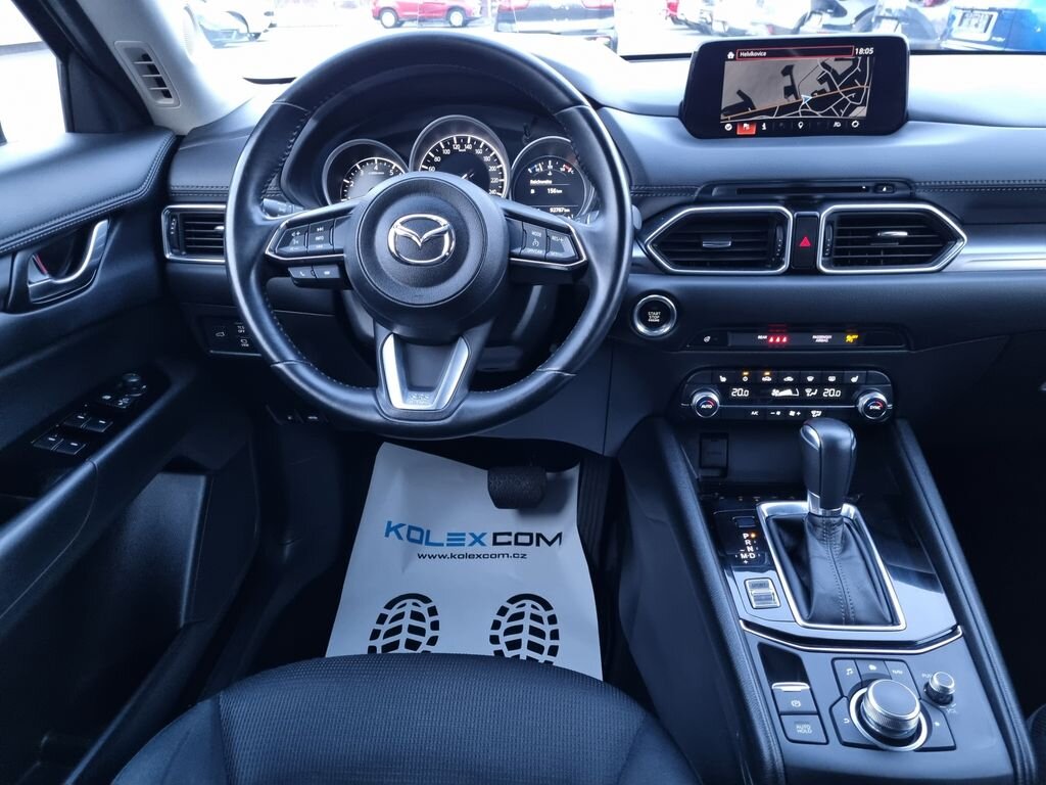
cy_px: 392
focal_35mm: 26
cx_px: 523
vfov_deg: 53.1
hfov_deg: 67.3
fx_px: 786
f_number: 1.8
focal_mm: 5.4
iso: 1000
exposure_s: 1/25
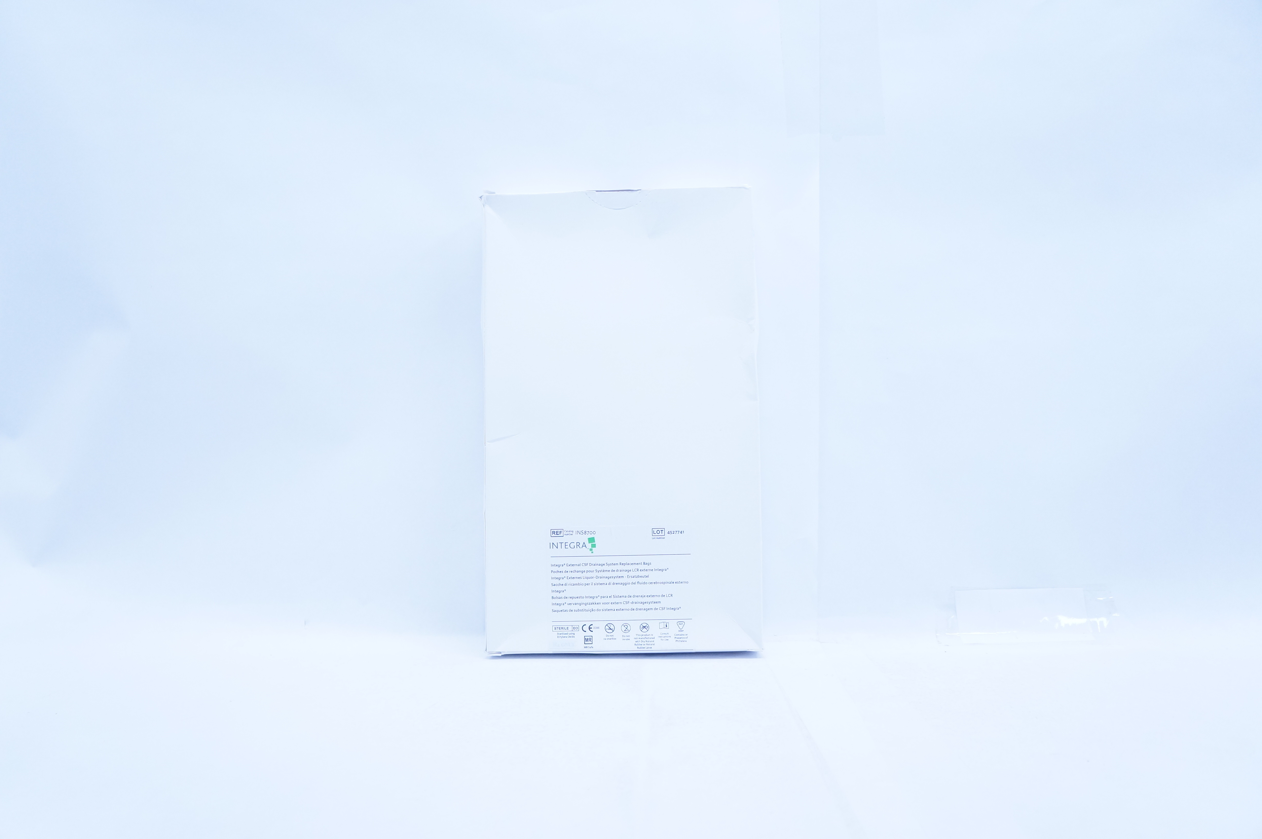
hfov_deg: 62.0
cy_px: 420
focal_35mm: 30
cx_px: 631
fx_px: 1051
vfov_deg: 43.5
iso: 800
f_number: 3.5
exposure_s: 1/320
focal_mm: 20
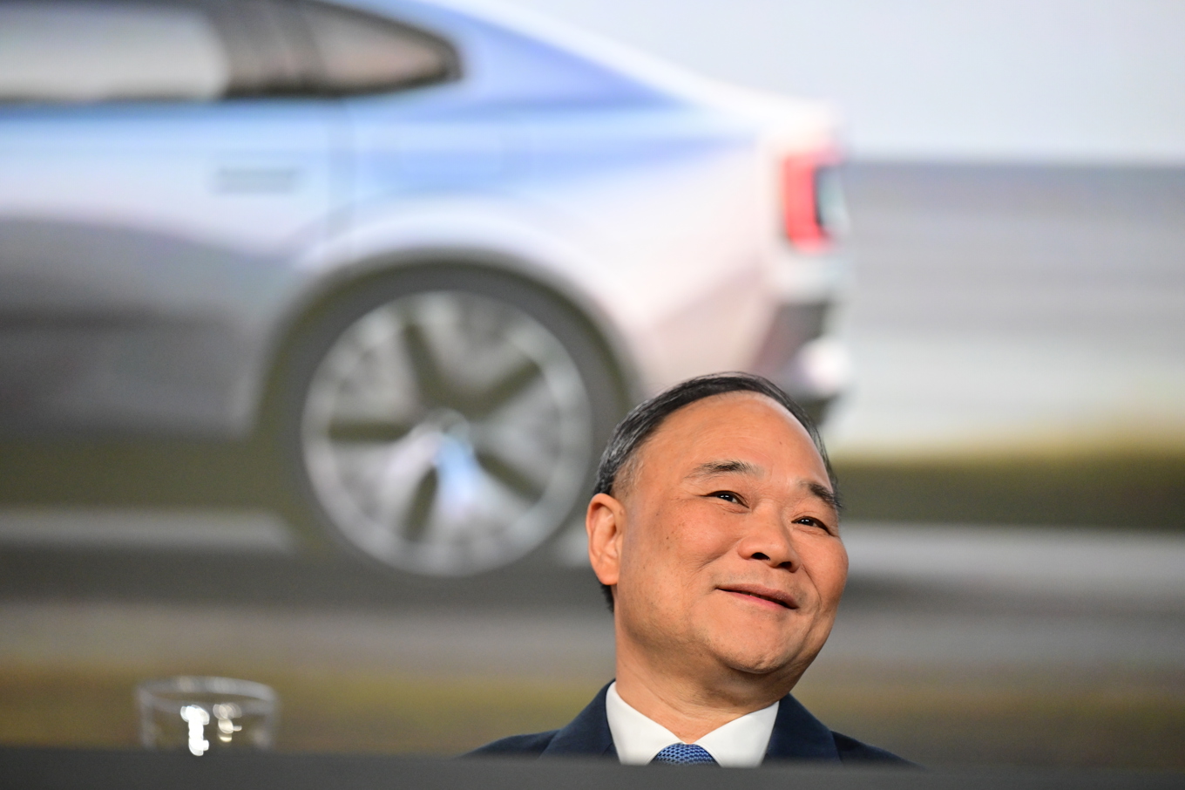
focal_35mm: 180
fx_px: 5923
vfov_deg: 7.6
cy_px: 395
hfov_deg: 11.4
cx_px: 592
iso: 2500
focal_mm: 180
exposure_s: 1/250
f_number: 2.8
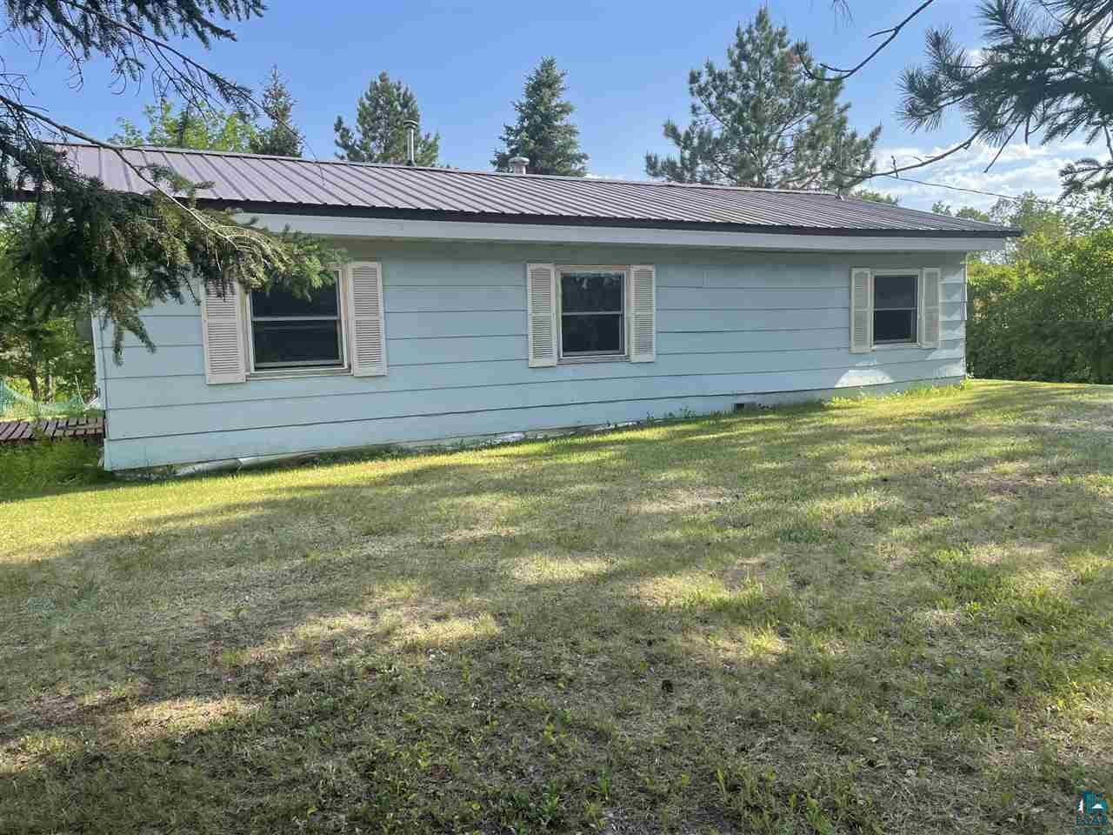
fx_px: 836
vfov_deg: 53.1
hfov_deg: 67.3
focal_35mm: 26
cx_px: 556
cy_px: 418
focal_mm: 4.2
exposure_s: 1/1092
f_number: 1.6
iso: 32
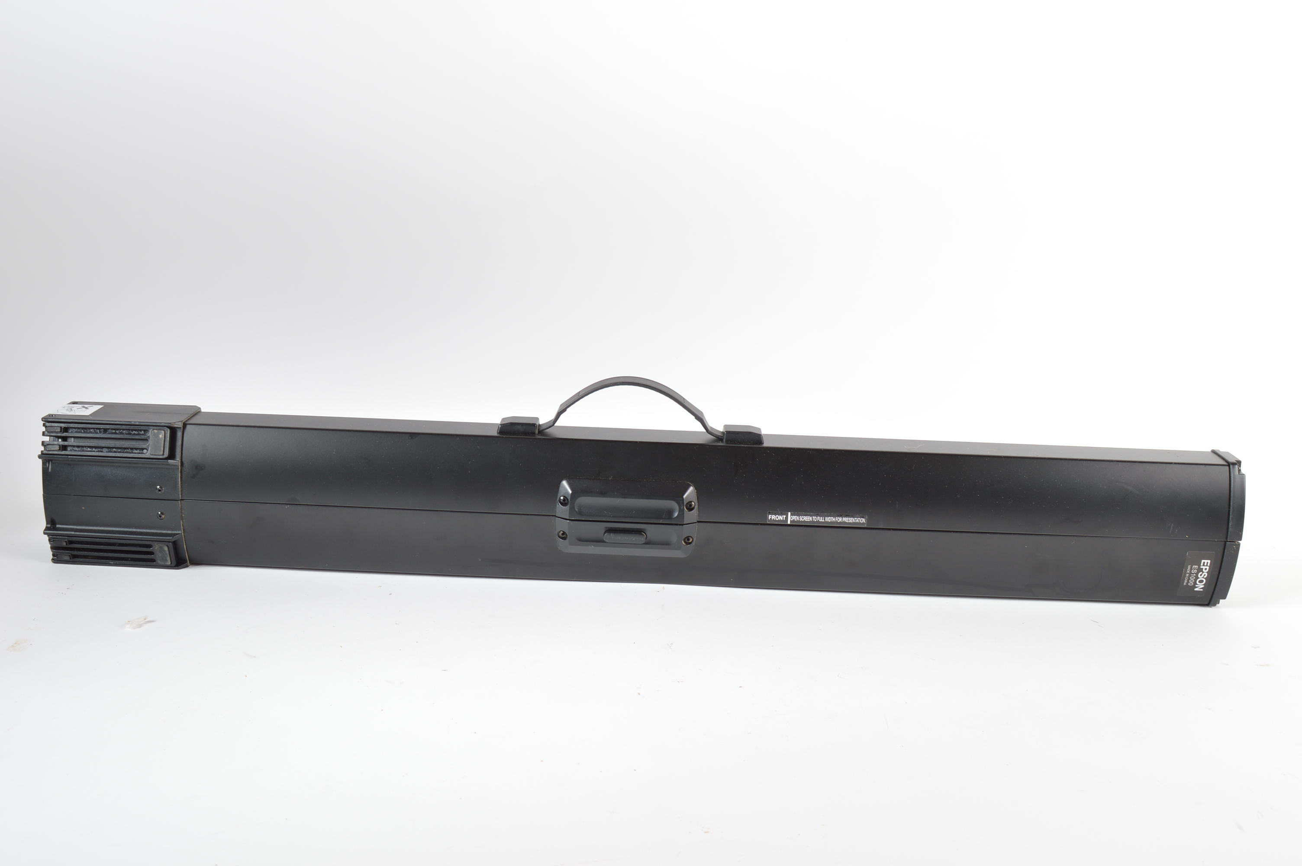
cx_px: 651
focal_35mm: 38
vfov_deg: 35.4
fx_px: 1355
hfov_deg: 51.3
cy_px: 433
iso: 100
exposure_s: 1/125
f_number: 10
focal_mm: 25
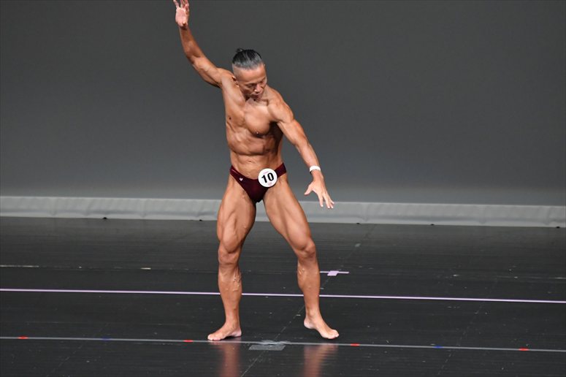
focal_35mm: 345
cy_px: 188
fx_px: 5422
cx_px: 283
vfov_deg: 4.0
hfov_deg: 6.0
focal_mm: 230
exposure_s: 1/400
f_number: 5.6
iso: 4000
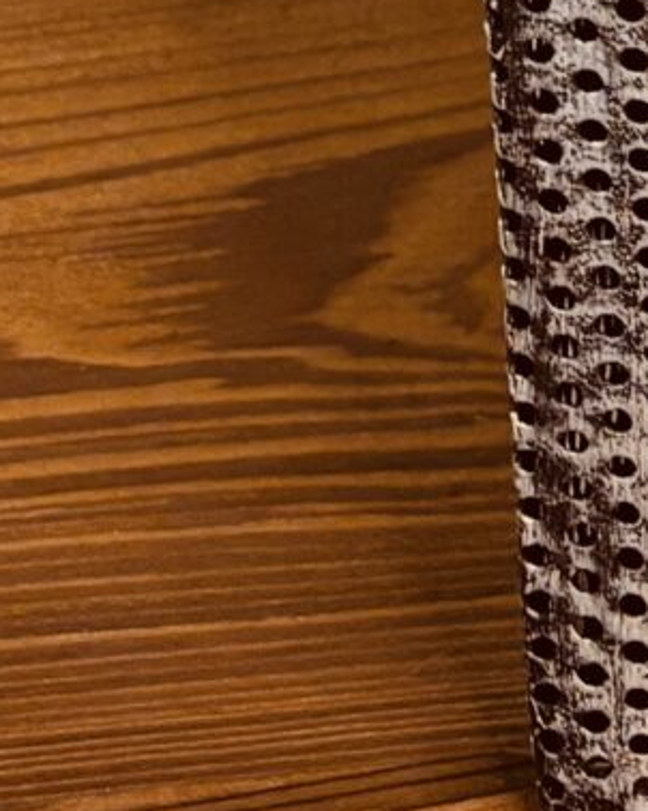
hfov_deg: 8.4
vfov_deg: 9.5
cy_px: -1367
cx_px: 1399
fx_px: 4127
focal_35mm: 172
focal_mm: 5.96
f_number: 1.6
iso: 160
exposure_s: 1/50
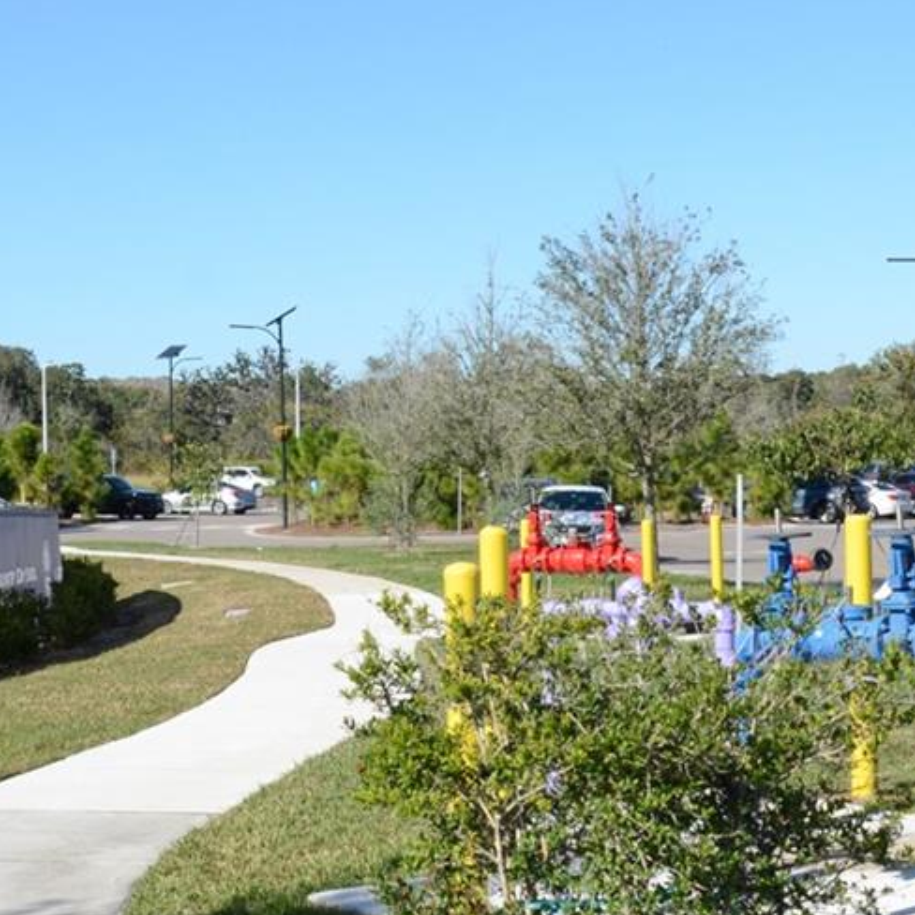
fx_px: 2243
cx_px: 371
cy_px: 325
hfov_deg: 23.0
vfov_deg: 23.0
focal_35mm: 75
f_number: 11
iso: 400
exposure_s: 1/500
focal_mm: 18
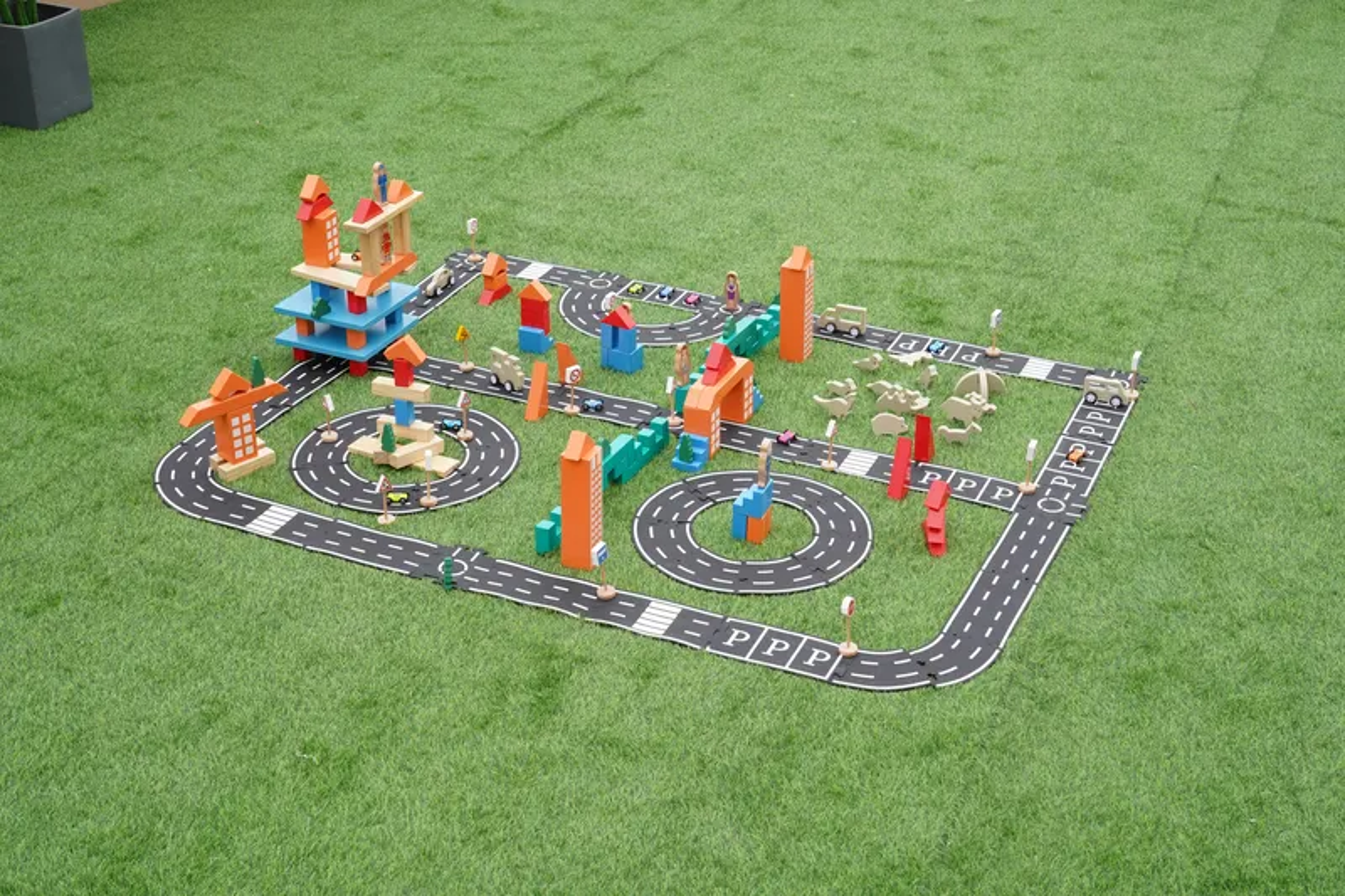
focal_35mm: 48
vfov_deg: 28.1
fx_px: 1793
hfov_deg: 41.1
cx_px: 672
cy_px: 448
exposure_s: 1/320
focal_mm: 48
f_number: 13
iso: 1000
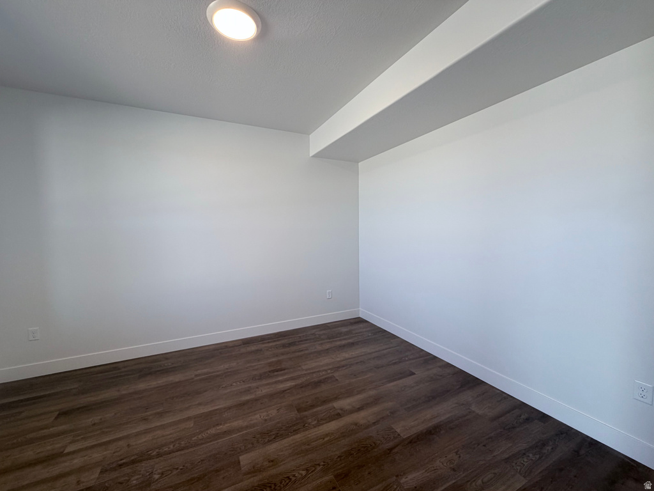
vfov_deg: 85.7
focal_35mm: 14
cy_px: 246
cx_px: 327
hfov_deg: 102.1
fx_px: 265
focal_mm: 2.22
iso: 80
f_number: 2.2
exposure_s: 1/121
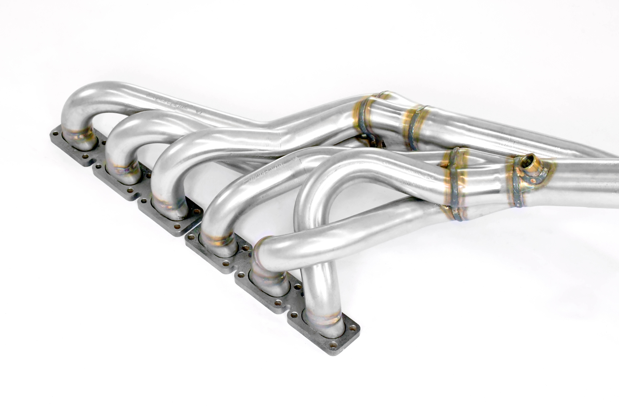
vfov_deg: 20.3
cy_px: 206
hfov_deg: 30.1
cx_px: 310
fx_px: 1152
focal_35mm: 67
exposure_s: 1/200
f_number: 14
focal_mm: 45
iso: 4000
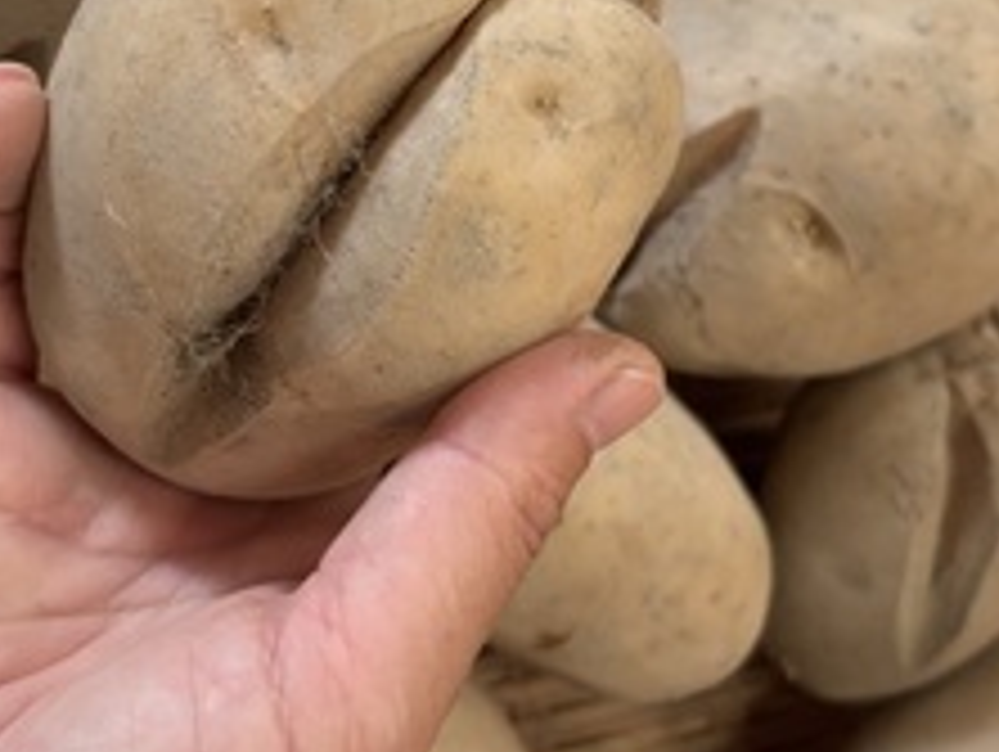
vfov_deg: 26.1
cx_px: 425
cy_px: 338
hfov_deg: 34.3
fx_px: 1618
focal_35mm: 56
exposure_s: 1/60
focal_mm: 5.96
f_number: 1.6
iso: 250
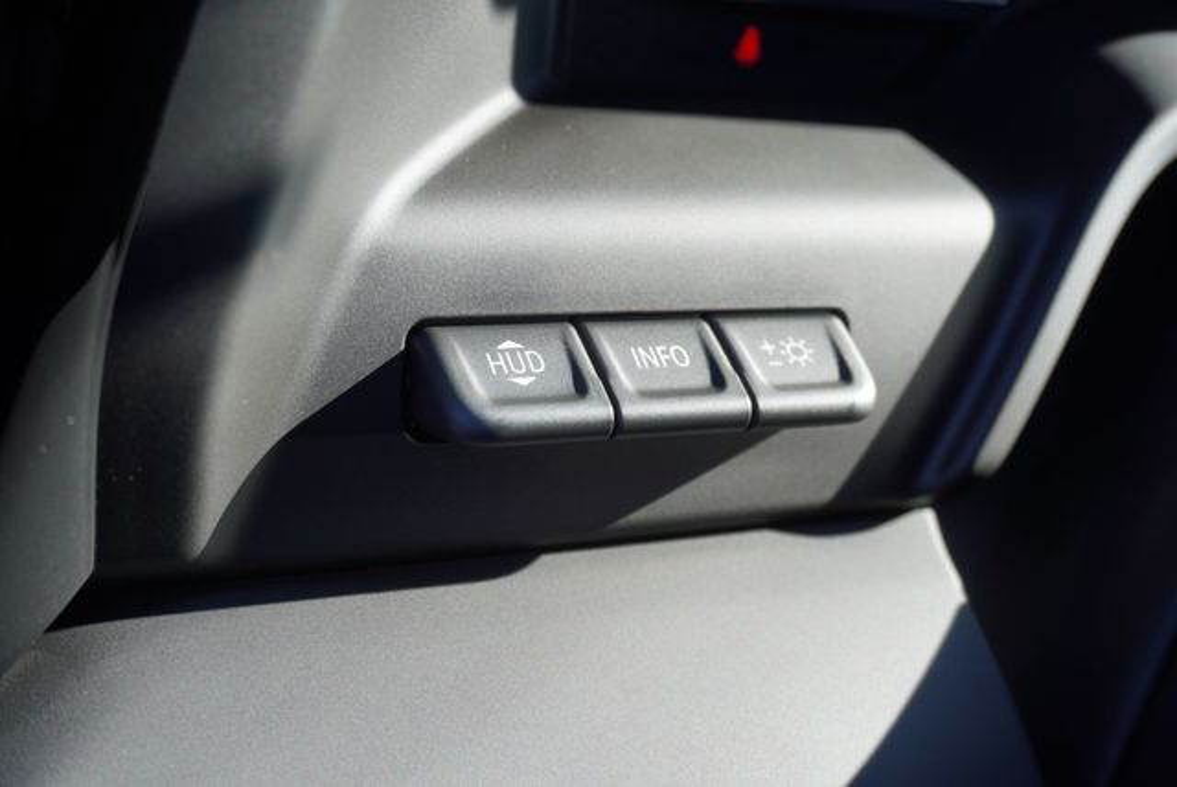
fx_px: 1473
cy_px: 394
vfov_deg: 29.9
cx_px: 588
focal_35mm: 45
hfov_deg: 43.6
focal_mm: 30
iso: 100
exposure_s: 1/80
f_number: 5.6
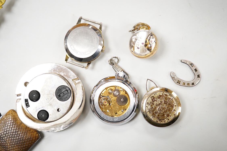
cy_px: 76
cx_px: 114
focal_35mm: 45
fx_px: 284
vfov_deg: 29.9
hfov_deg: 43.6
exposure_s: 1/320
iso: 2500
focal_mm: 30
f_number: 3.5
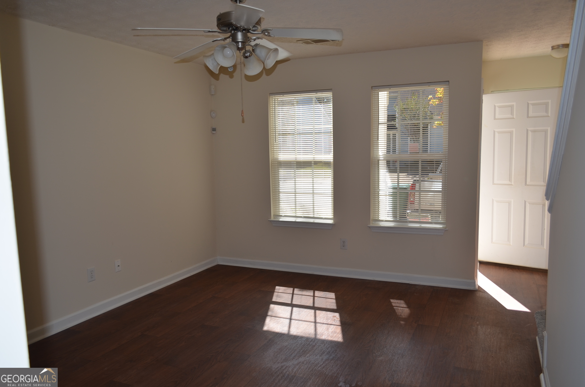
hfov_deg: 67.5
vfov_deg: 47.7
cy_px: 194
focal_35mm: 27
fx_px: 438
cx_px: 292
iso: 100
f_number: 4.5
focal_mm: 18
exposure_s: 1/200
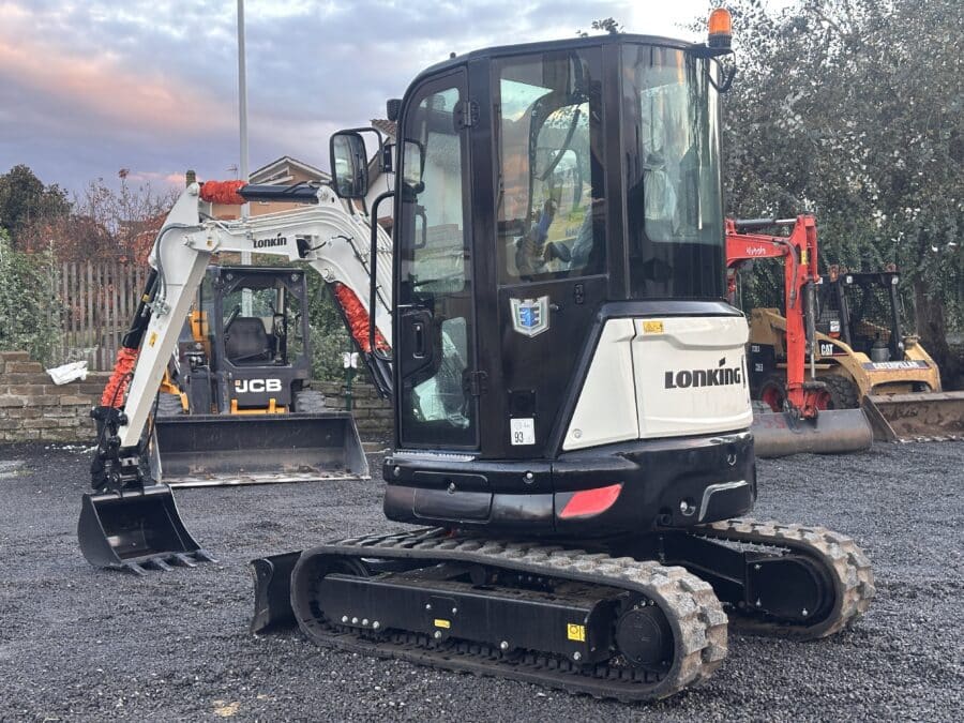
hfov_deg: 39.7
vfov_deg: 30.3
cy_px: 362
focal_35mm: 48
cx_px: 482
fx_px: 1337
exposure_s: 1/80
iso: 80
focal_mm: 6.86
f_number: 1.78
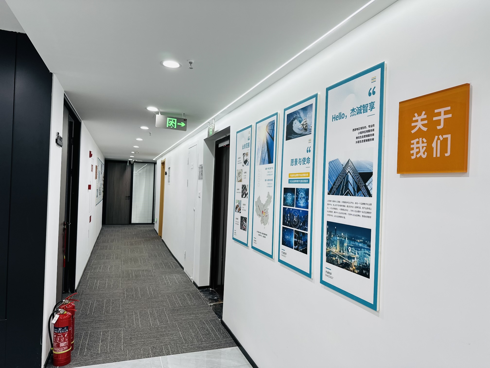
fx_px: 340
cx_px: 245
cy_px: 184
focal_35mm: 24
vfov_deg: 56.8
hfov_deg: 71.6
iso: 80
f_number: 1.78
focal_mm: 6.86
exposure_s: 1/100
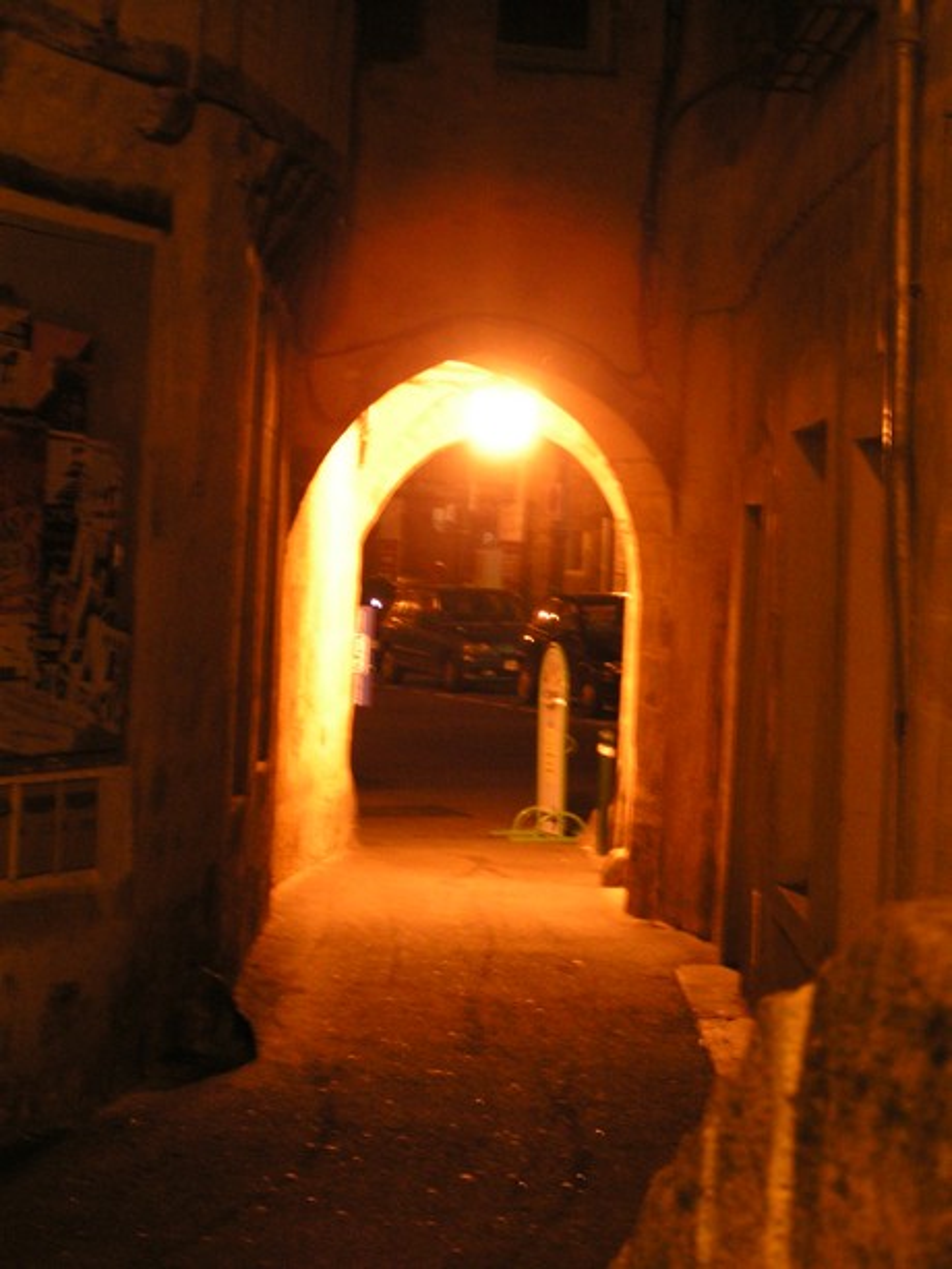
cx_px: 476
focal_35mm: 95
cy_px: 634
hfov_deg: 15.6
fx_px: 3482
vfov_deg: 20.6
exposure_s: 1/3
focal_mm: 14.5
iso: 200
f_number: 3.5
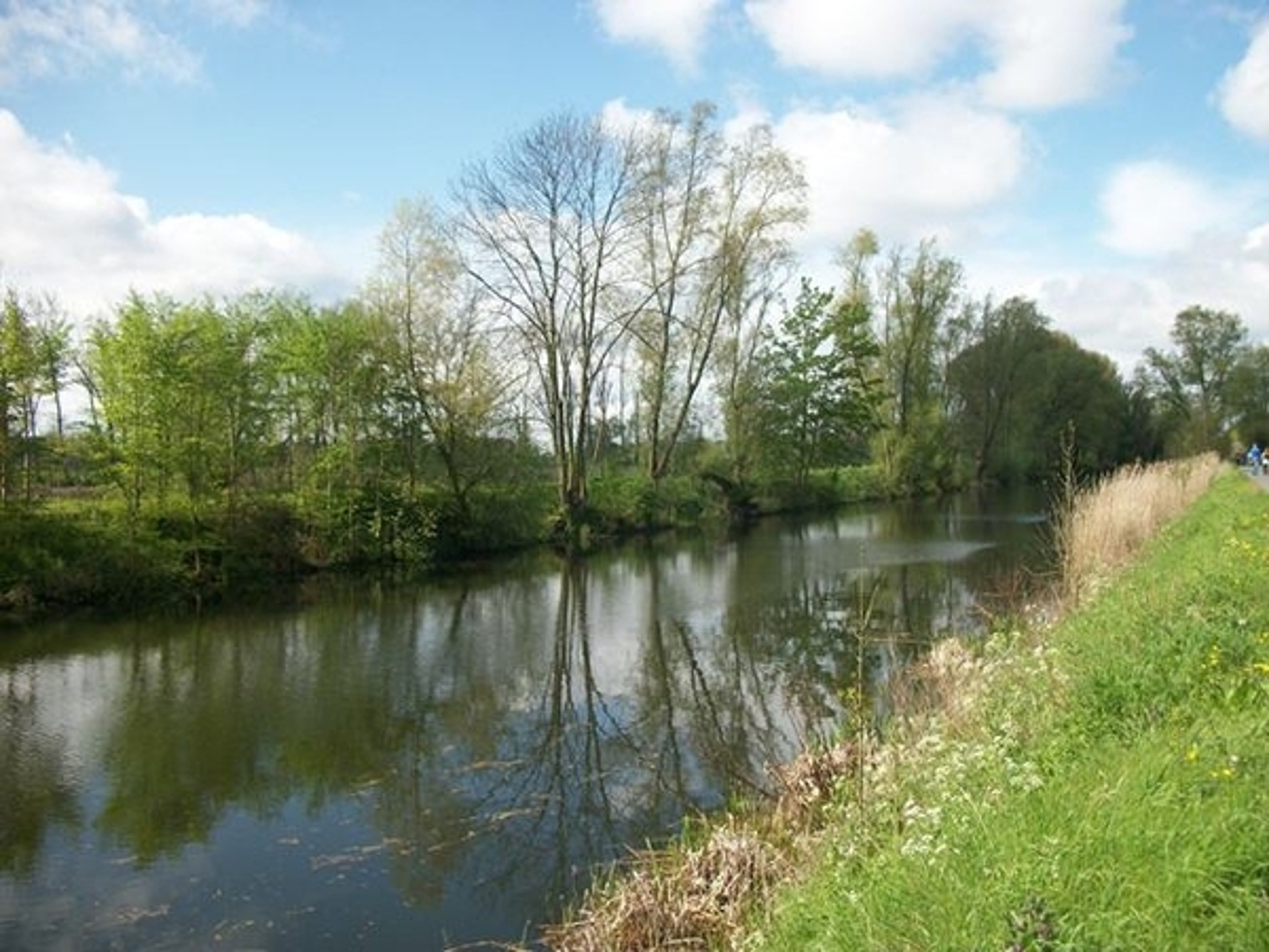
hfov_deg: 56.8
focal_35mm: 32
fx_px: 1173
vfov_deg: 44.2
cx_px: 634
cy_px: 476
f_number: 8.8
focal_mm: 5.7
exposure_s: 1/125
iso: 80
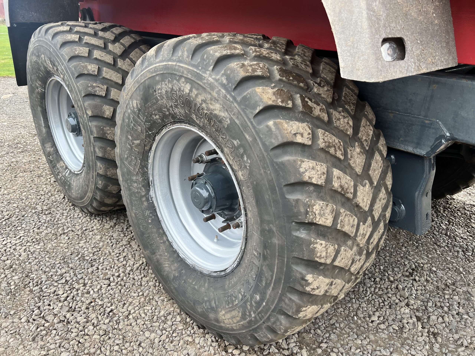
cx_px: 238
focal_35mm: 26
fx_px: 357
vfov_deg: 53.1
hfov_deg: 67.3
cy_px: 178
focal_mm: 5.7
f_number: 1.5
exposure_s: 1/198
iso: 40
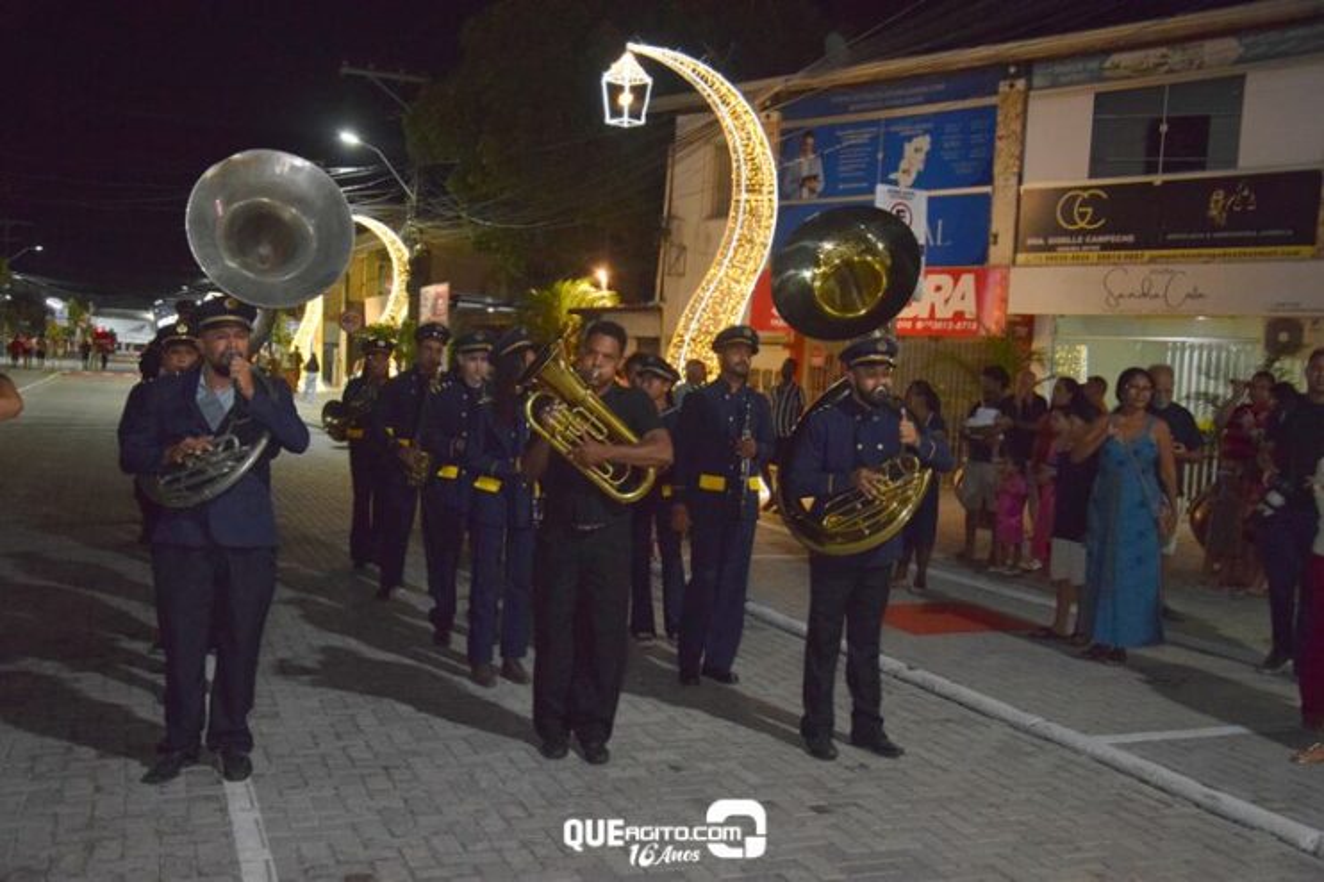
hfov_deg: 51.3
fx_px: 1378
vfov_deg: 35.5
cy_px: 441
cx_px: 662
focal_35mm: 38
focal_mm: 25
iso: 3200
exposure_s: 1/60
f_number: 4
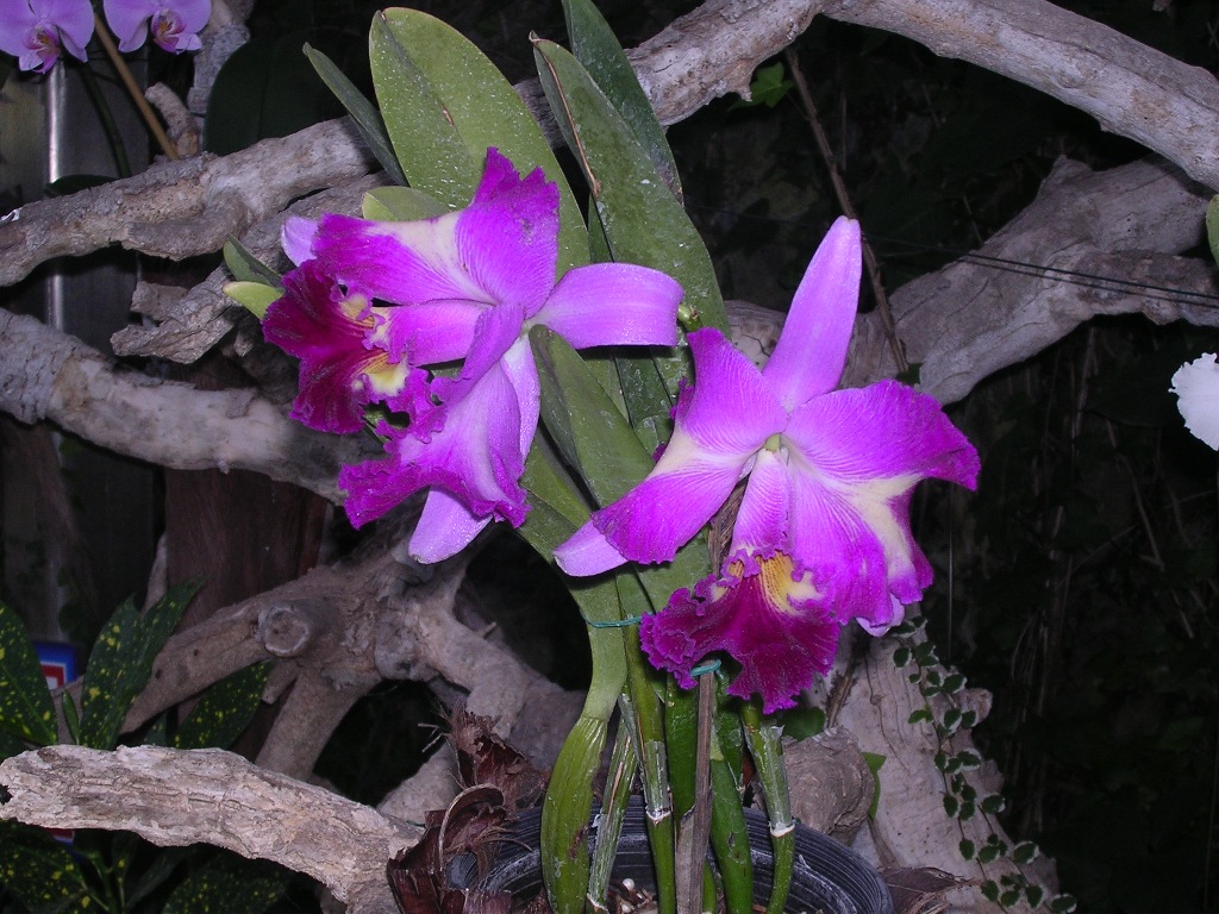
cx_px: 610
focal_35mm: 81
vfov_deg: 18.2
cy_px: 457
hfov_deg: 24.1
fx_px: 2852
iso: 119
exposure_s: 1/60.1
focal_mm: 12.3
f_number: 4
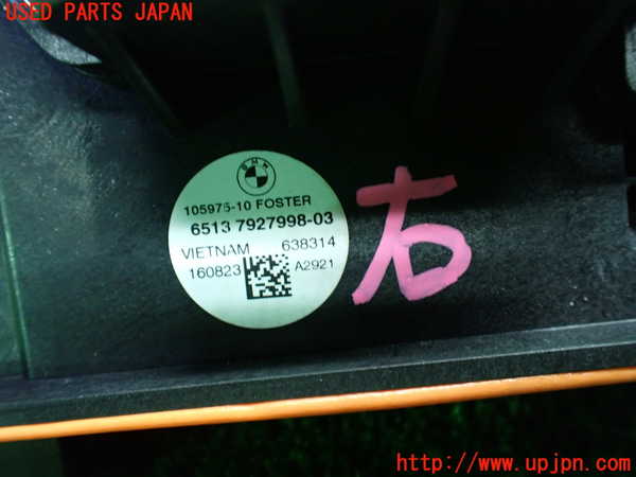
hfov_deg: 60.0
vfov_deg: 46.8
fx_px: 551
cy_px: 238
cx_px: 318
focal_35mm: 30
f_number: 2.3
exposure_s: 1/40
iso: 800
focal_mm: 5.4
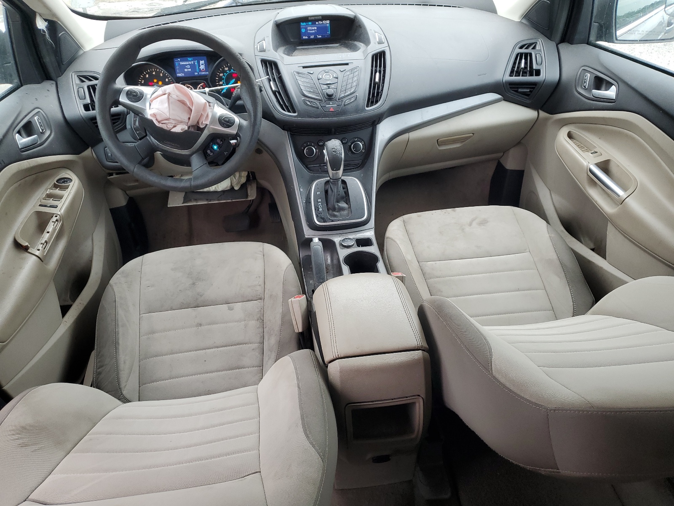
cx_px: 337
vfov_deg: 53.1
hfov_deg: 67.3
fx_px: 506
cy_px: 253
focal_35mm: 26
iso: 53
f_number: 1.5
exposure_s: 1/60.2
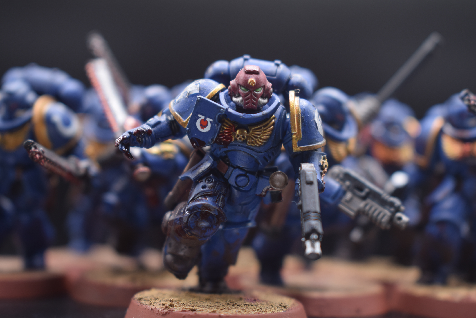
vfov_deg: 18.9
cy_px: 159
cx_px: 238
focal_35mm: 72
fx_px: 952
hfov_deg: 28.1
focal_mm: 48
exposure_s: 1/20
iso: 100
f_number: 5.3
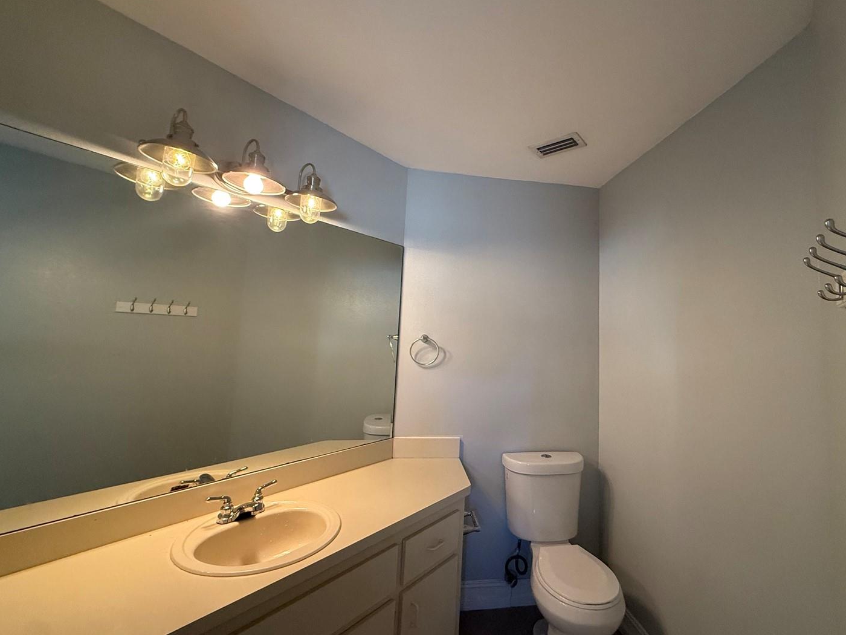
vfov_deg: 78.0
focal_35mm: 16
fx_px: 391
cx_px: 473
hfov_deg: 94.1
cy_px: 301
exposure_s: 1/60
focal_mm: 2.22
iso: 320
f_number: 2.2
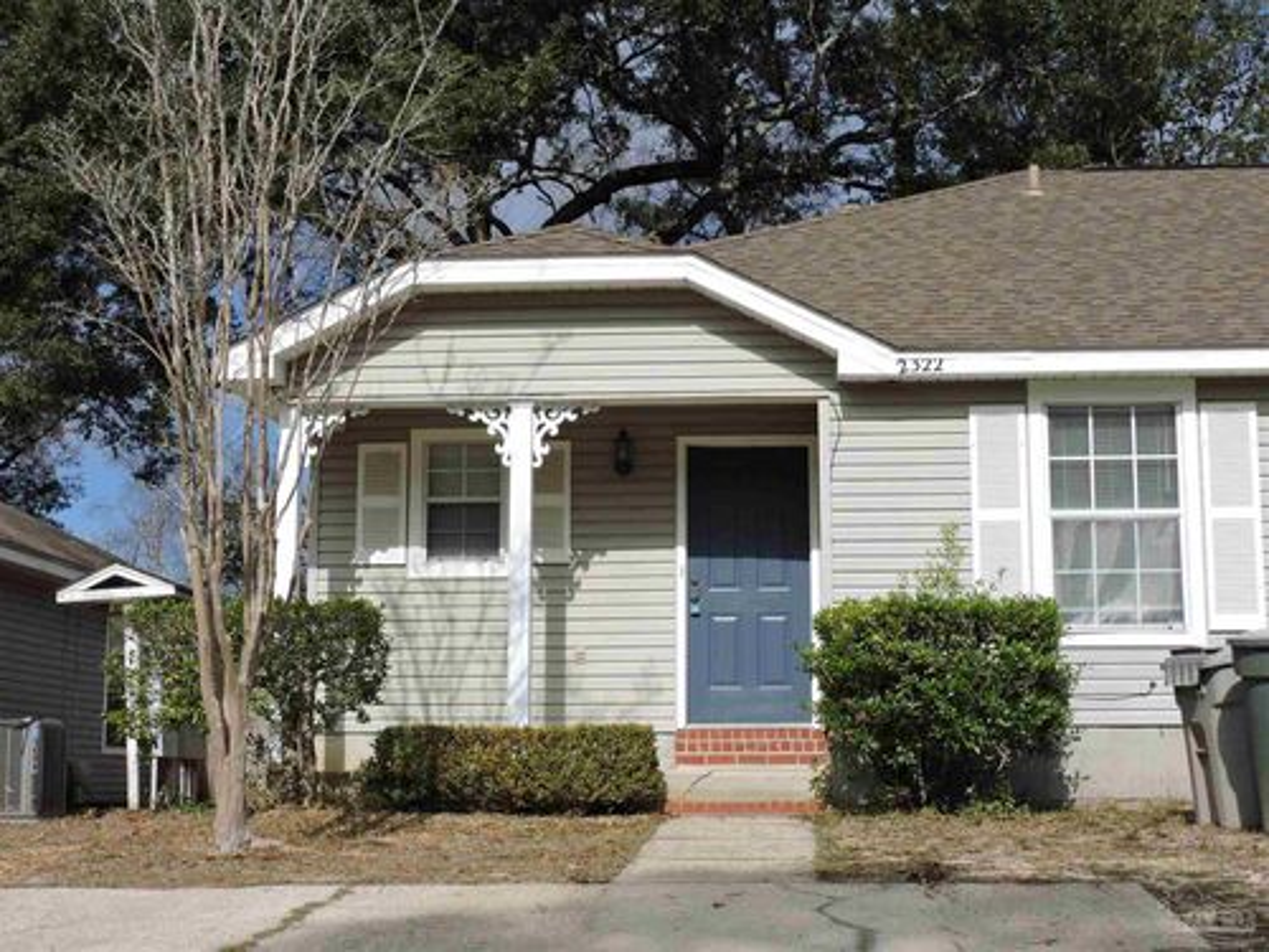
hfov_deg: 34.9
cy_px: 476
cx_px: 634
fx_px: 2016
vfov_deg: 26.6
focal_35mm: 55
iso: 100
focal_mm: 9.8
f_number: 4.1
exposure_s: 1/1250
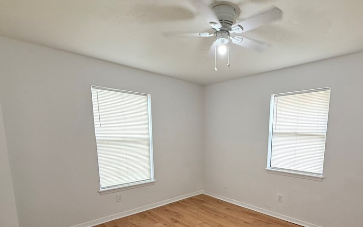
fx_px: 198
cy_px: 165
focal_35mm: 20
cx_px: 225
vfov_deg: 57.2
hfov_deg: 83.6
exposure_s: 1/120
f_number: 2.2
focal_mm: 2.22
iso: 160
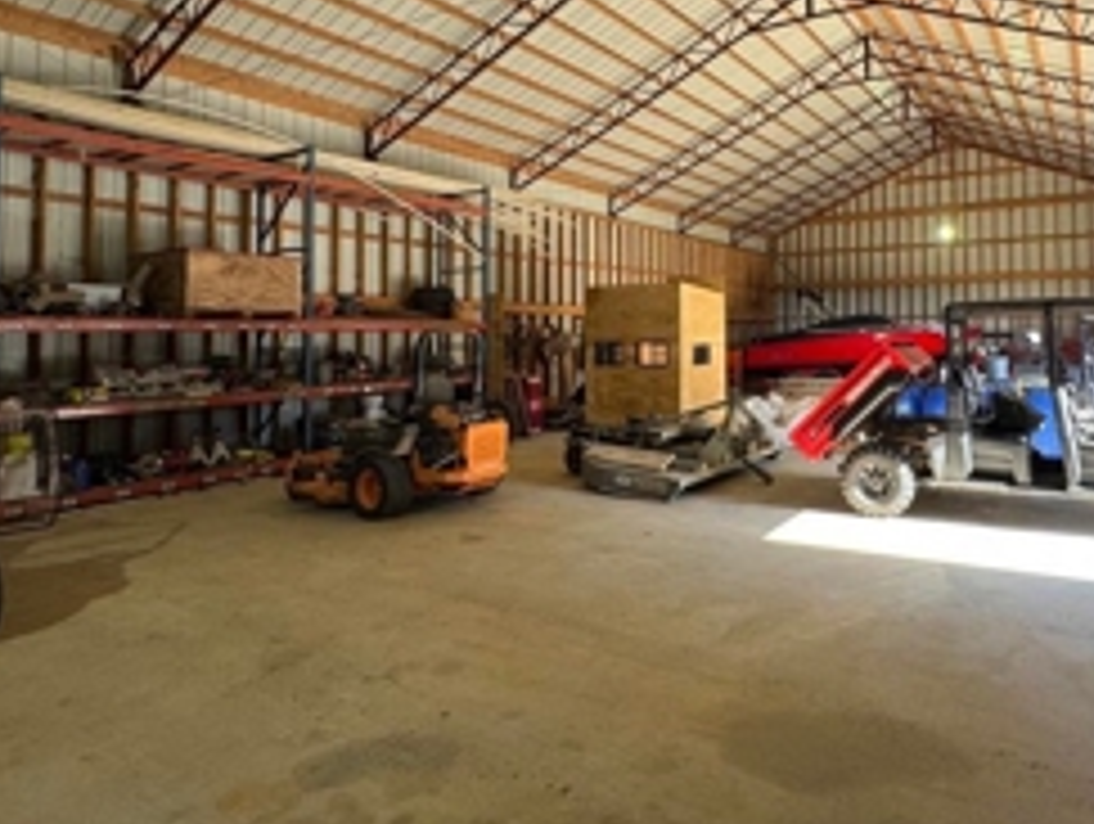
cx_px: 720
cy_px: 306
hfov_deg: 71.9
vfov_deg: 58.2
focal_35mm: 23
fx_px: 728
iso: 100
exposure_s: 1/99
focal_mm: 2.22
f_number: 2.2
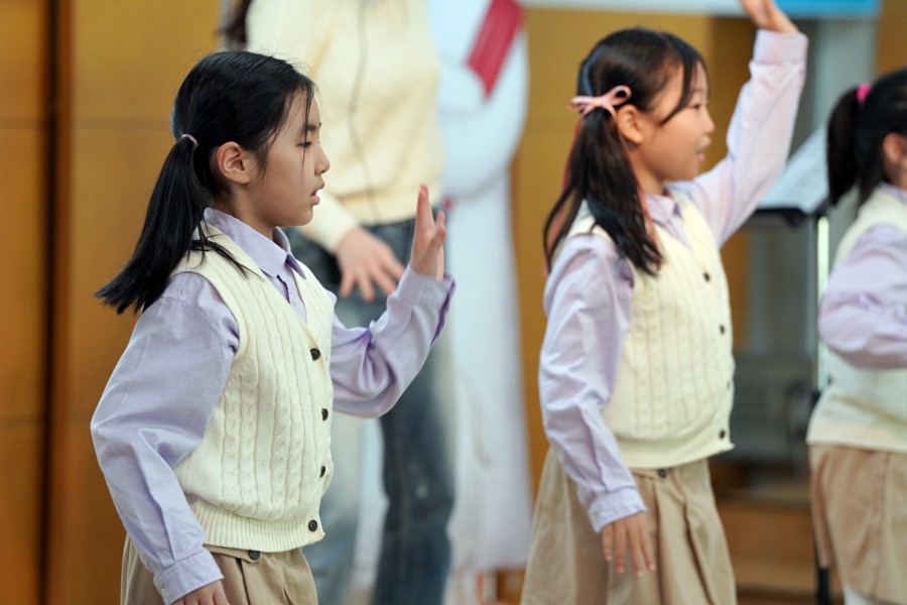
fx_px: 5038
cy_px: 302
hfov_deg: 10.3
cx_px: 454
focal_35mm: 200
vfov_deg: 6.9
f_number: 4
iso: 1250
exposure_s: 1/250
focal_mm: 200
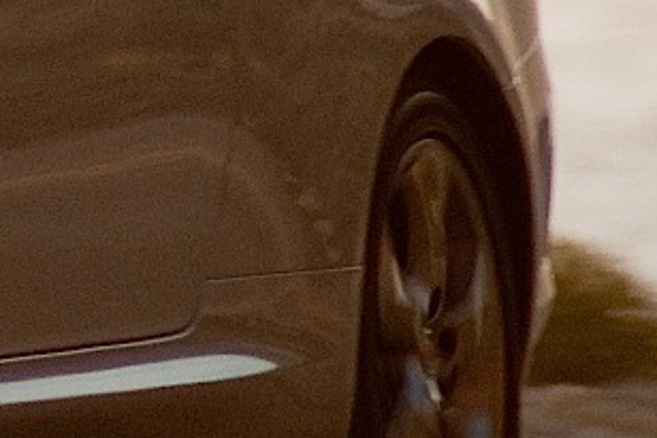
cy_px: -358
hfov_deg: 0.7
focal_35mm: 2802
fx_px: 51107
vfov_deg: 0.5
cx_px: -941
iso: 200
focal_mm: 300
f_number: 5.6
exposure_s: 1/200
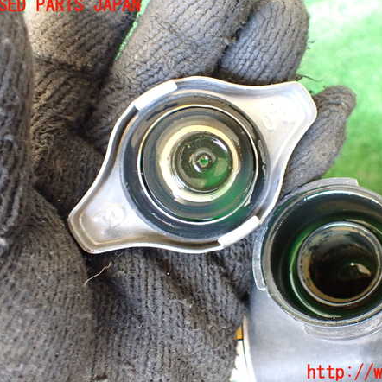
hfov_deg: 45.6
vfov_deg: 46.0
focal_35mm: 36
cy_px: 189
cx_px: 243
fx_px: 449
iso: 800
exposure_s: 1/50
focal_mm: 5.4
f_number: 2.3
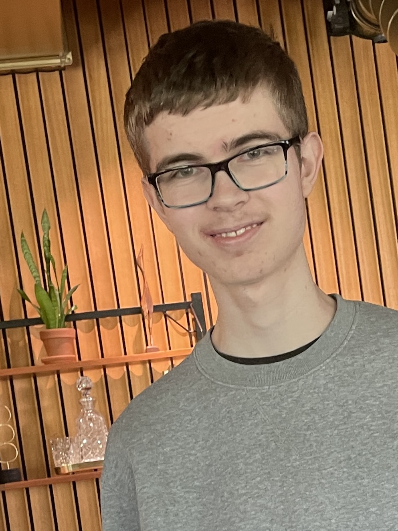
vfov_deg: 67.3
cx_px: 199
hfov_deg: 53.1
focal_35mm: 26
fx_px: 399
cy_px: 266
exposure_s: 1/50
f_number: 1.6
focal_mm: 4.2
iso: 320
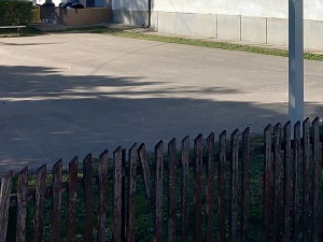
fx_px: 672
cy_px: -61
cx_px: 262
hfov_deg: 26.5
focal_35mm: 72
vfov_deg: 19.1
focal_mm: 4
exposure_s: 1/479
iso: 20
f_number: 1.8
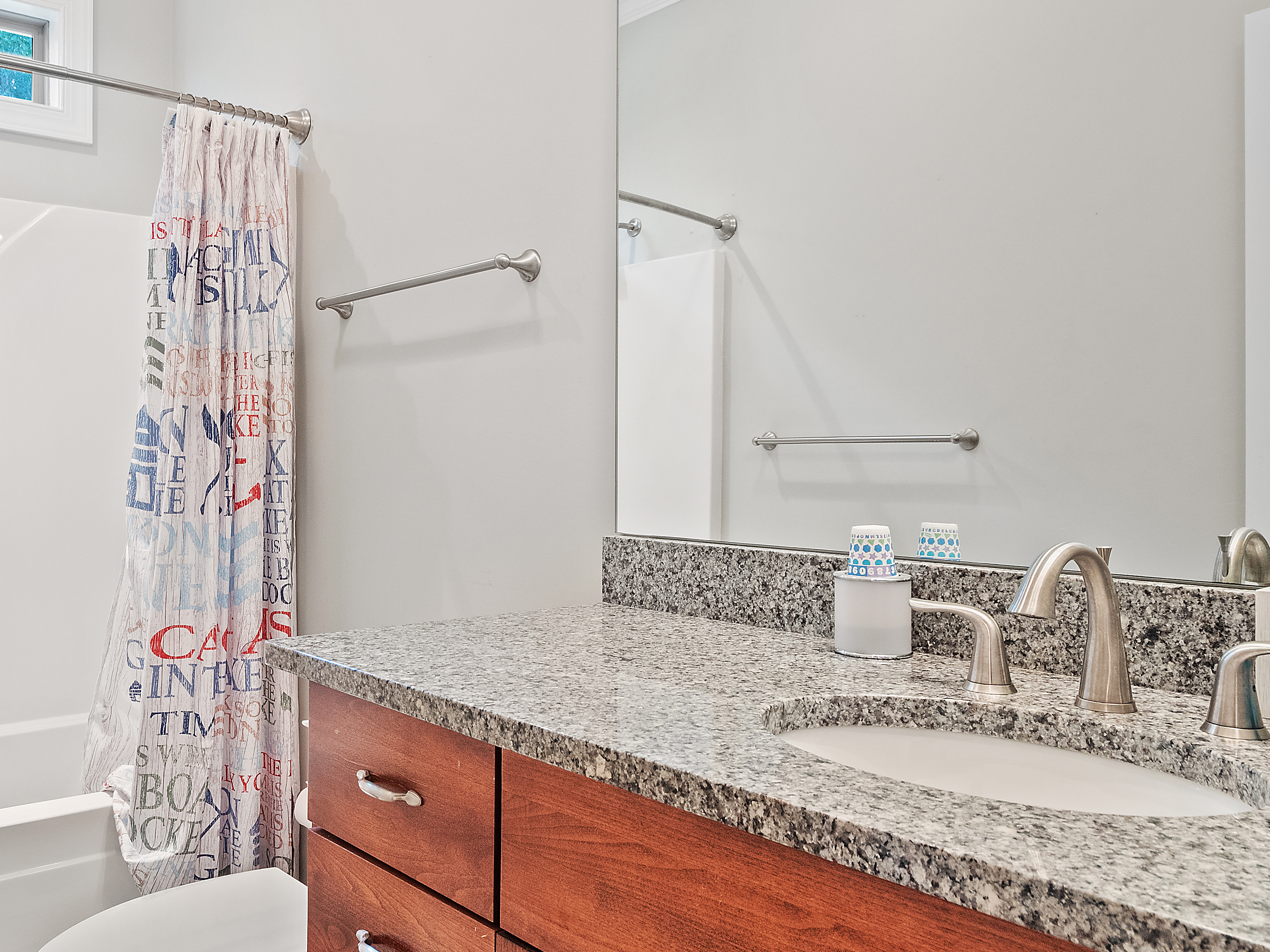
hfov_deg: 62.5
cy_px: 471
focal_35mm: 28
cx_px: 466
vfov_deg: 49.7
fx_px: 1027
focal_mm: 9
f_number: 5.6
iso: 400
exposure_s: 1/5
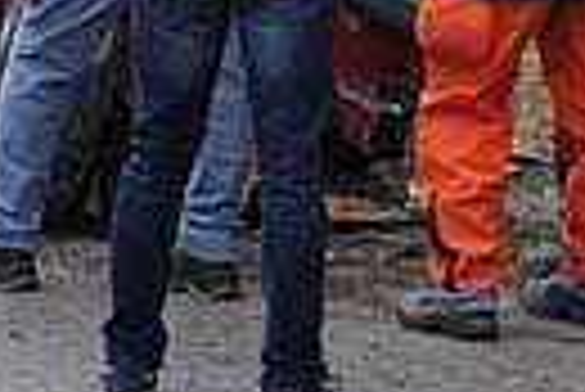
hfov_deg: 13.4
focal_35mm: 146
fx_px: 2375
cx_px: -230
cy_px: -246
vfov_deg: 9.1
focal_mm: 26
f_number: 4.2
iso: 400
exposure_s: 1/500
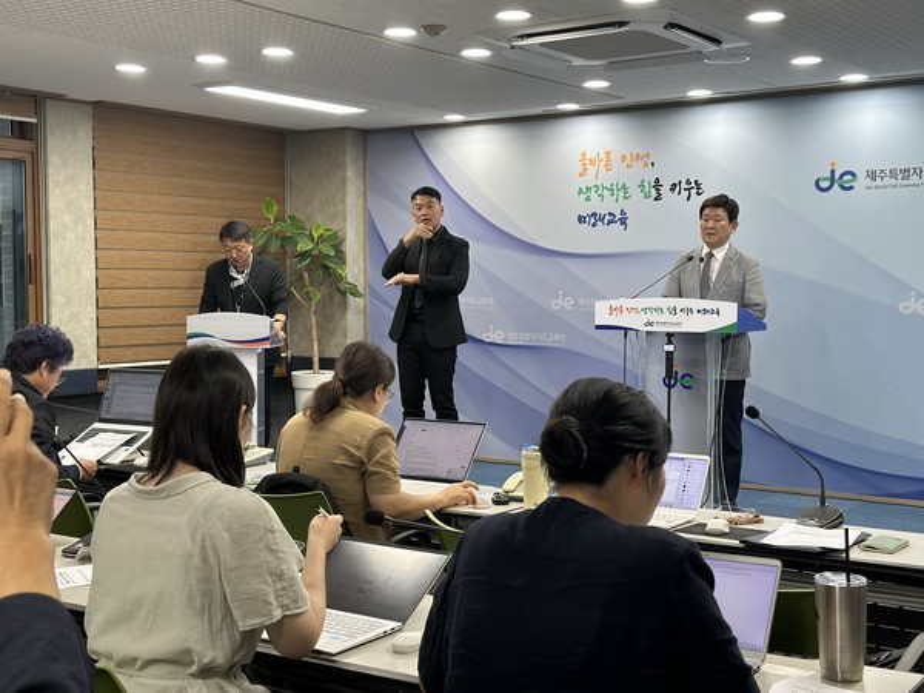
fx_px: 1281
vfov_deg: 30.3
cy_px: 346
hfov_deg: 39.7
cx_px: 462
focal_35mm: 48
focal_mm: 6.86
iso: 100
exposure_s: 1/120
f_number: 1.78
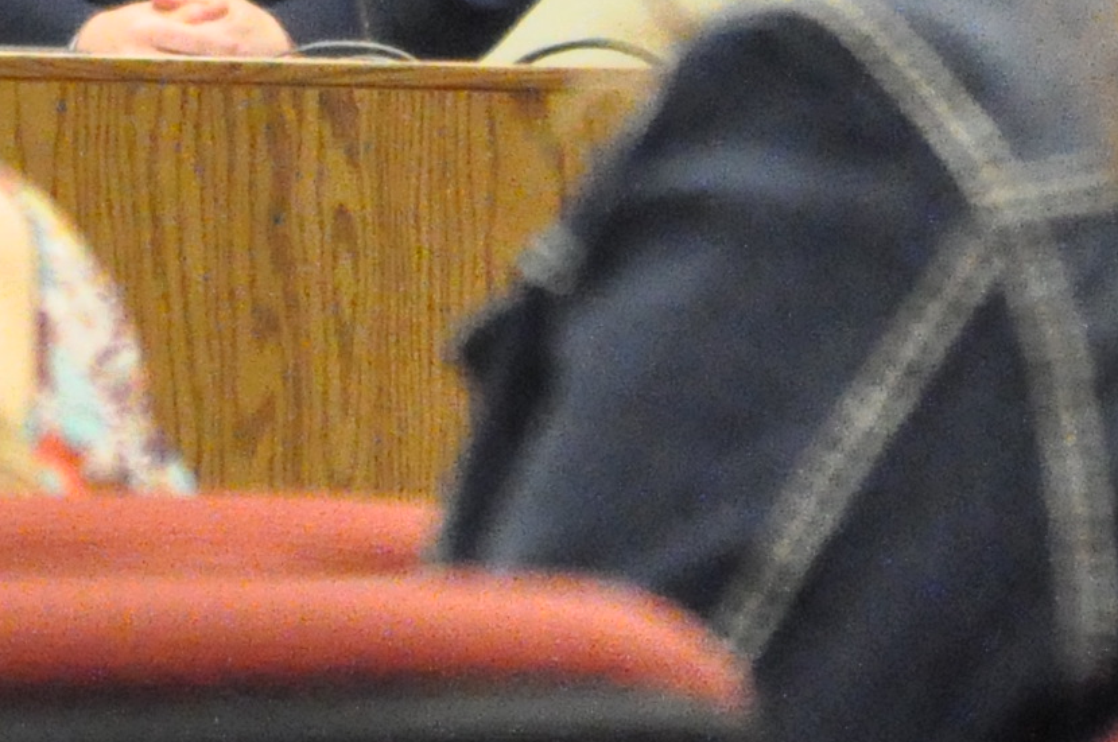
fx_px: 13460
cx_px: 140
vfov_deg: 3.1
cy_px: -541
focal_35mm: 434
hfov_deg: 4.8
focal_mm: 56
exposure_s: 1/320
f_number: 3.8
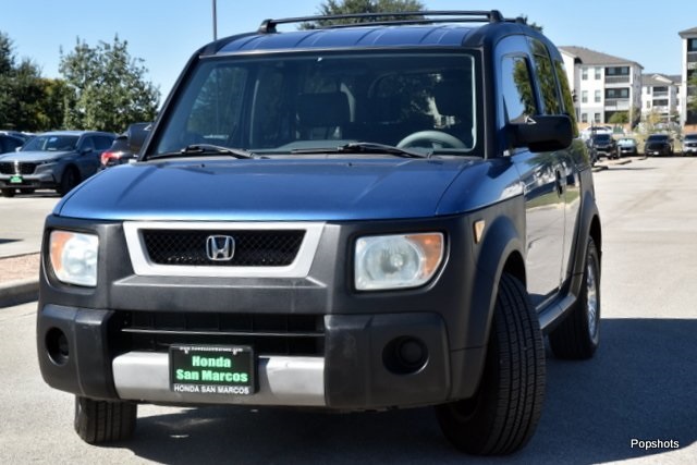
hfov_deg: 29.2
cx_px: 348
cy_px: 232
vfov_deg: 19.7
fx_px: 1336
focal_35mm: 69
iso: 200
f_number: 9
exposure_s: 1/320
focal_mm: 46
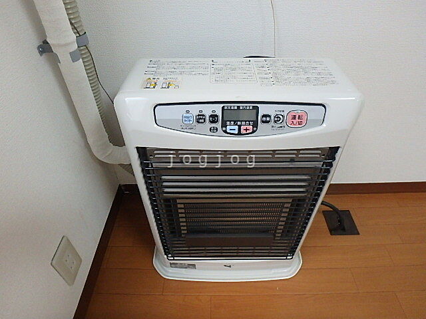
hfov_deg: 79.0
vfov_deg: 63.4
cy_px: 160
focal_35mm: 21
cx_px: 213
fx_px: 258
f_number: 3.5
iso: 640
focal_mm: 3.7
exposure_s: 1/30
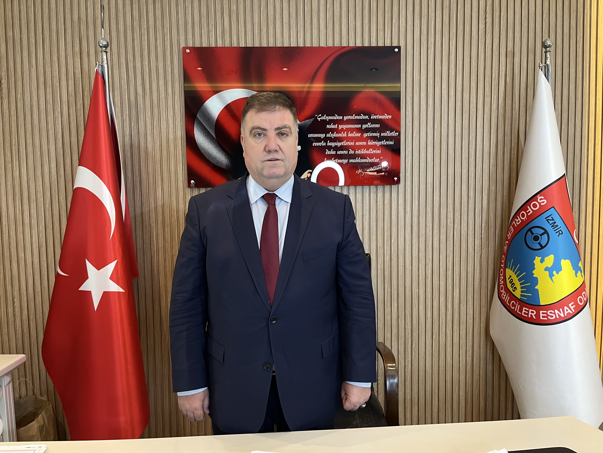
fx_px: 453
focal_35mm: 26
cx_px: 302
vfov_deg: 53.1
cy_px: 226
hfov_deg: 67.3
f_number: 1.6
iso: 160
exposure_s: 1/50
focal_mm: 5.1
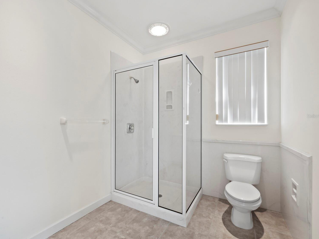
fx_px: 138
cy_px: 116
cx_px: 156
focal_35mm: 15
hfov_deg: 98.2
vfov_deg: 81.7
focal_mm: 7
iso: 400
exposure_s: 1/4
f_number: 11
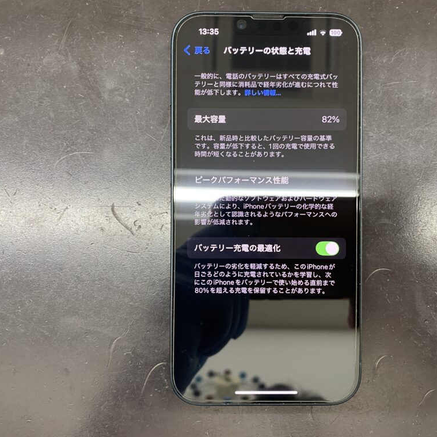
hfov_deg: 52.5
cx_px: 237
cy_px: 217
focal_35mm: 31
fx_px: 443
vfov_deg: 52.5
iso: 125
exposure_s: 1/60
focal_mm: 4.25
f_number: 1.8
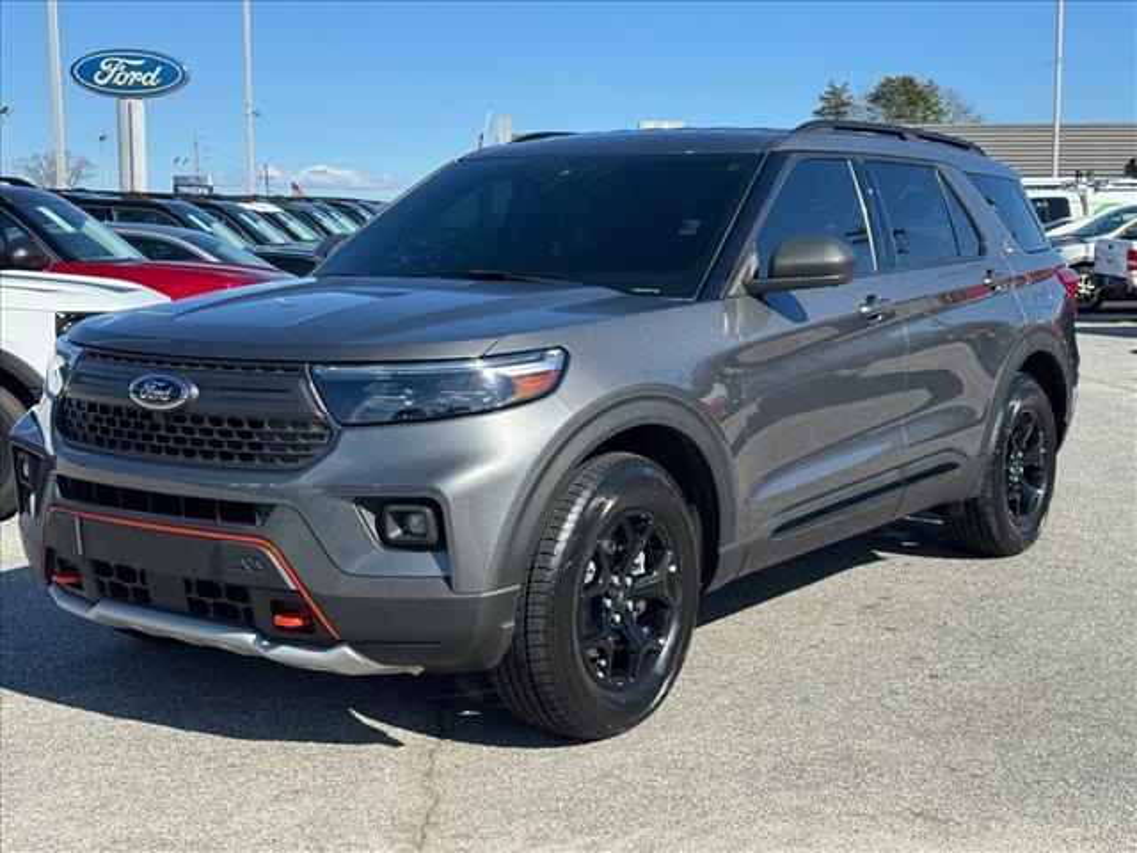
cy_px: 426
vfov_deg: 30.3
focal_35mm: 48
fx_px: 1577
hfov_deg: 39.7
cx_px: 568
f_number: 1.78
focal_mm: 6.76
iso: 64
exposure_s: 1/3096
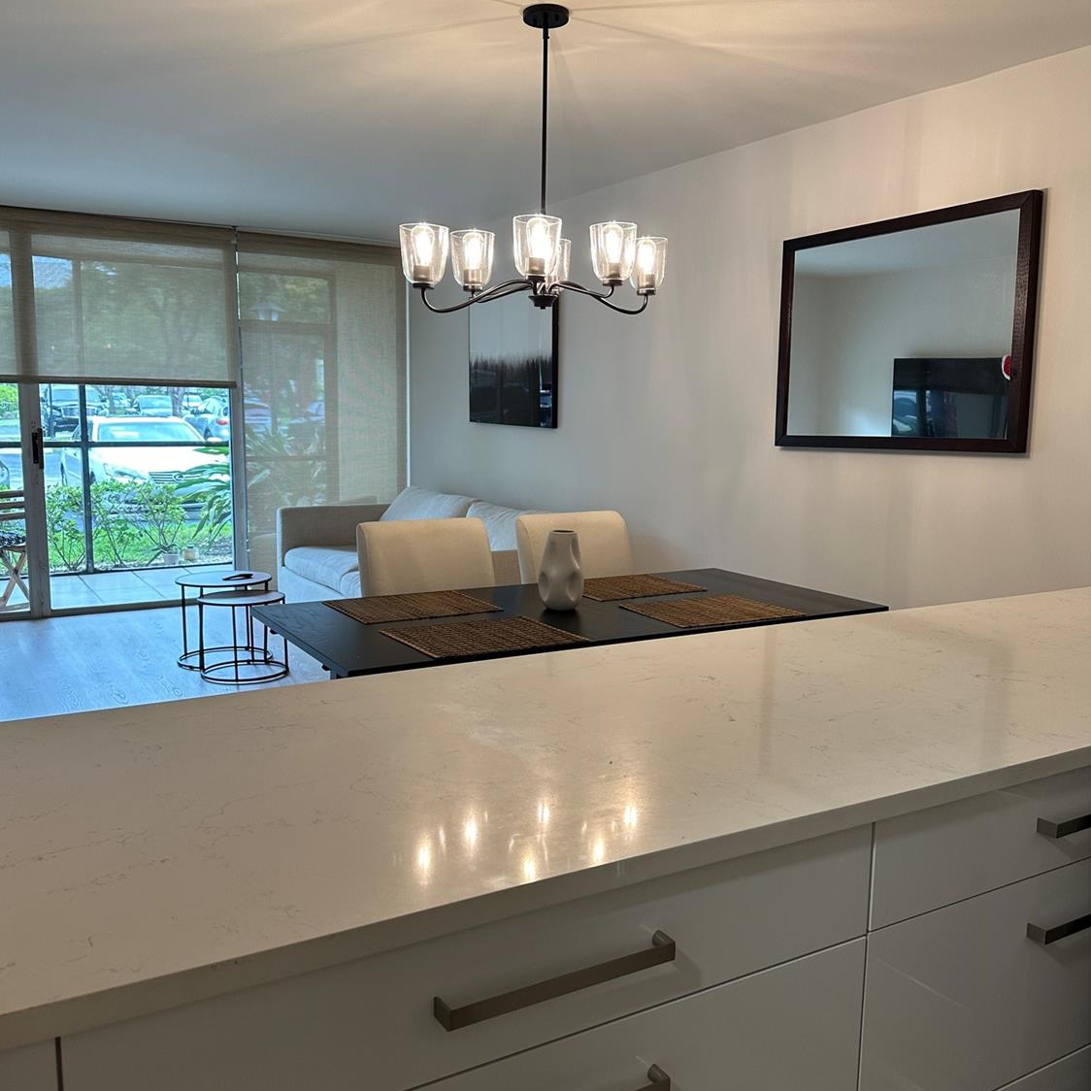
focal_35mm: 29
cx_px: 536
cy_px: 551
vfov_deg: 55.6
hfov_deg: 55.6
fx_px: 1034
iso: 125
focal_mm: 6.86
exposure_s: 1/60
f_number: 1.78
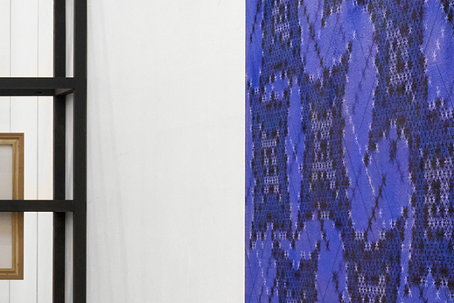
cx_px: -274
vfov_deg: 8.5
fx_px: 2043
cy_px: 240
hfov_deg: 12.0
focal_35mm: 162
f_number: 11
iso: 640
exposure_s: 1/8
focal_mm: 35
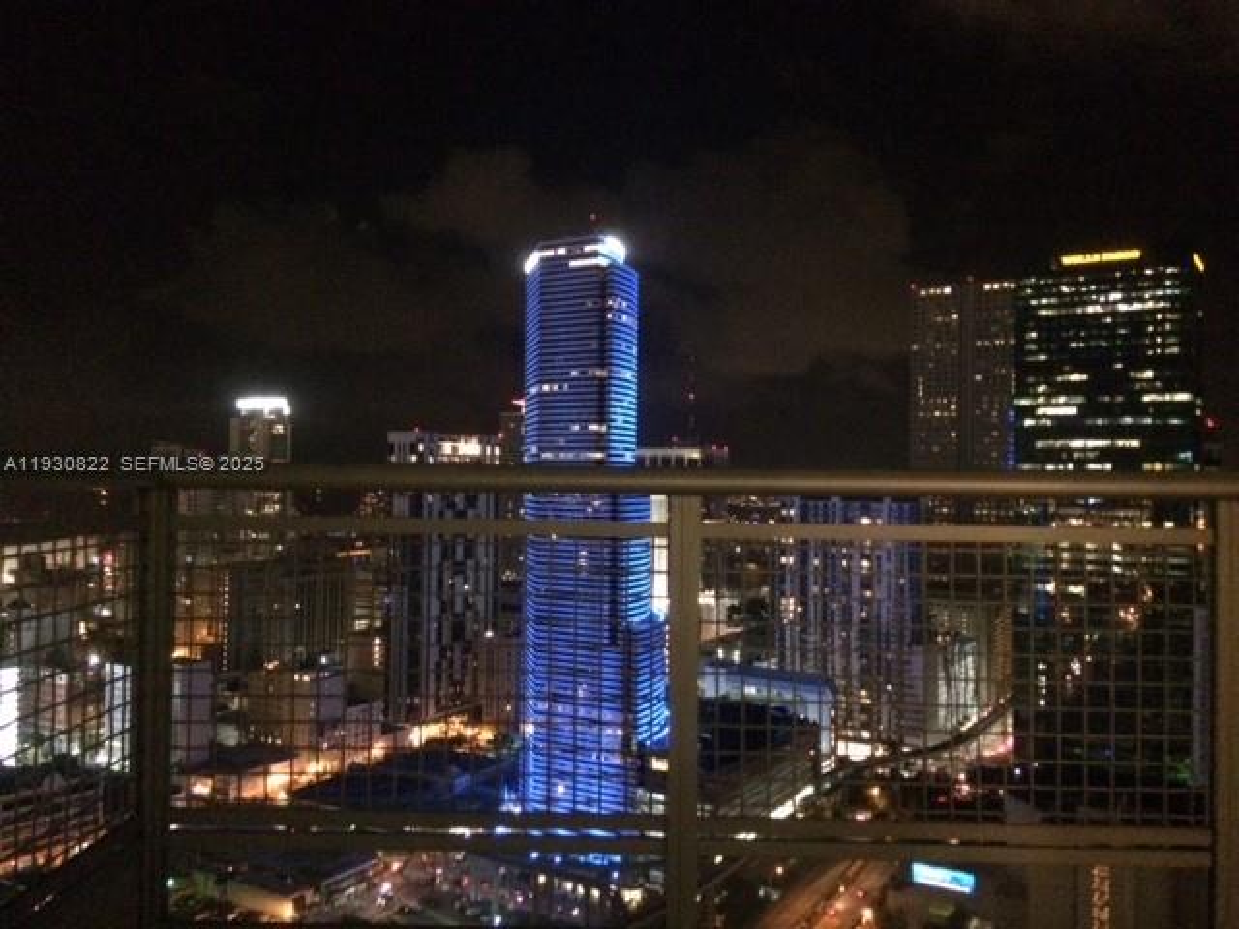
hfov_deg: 61.7
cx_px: 620
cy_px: 464
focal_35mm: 29
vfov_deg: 48.2
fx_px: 1038
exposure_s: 1/15
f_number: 2.2
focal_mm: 4.15
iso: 800
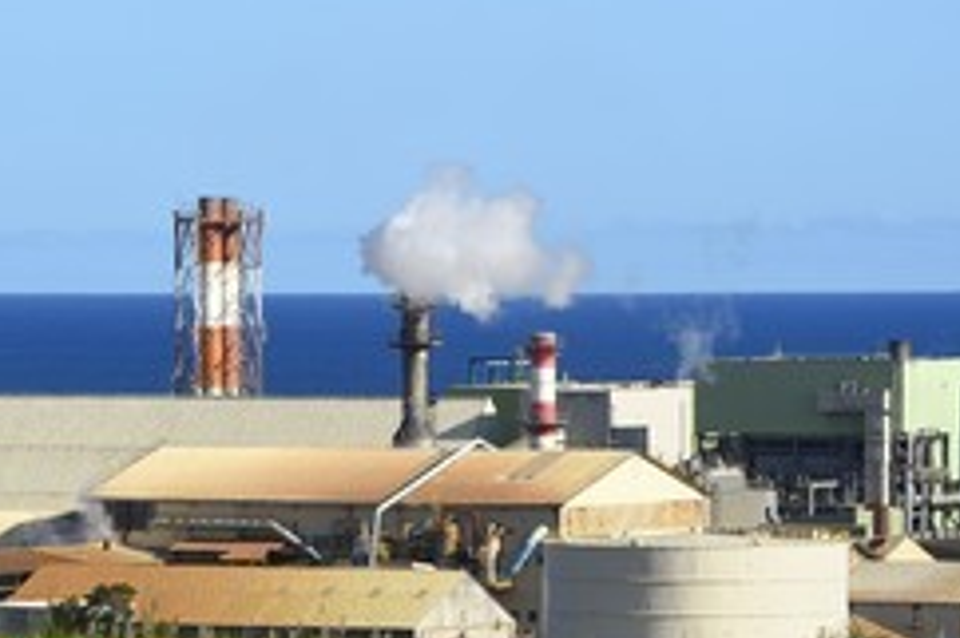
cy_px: 499
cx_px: 349
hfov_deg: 5.9
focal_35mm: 347
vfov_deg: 4.0
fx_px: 9247
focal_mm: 200
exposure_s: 1/250
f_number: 13
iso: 200
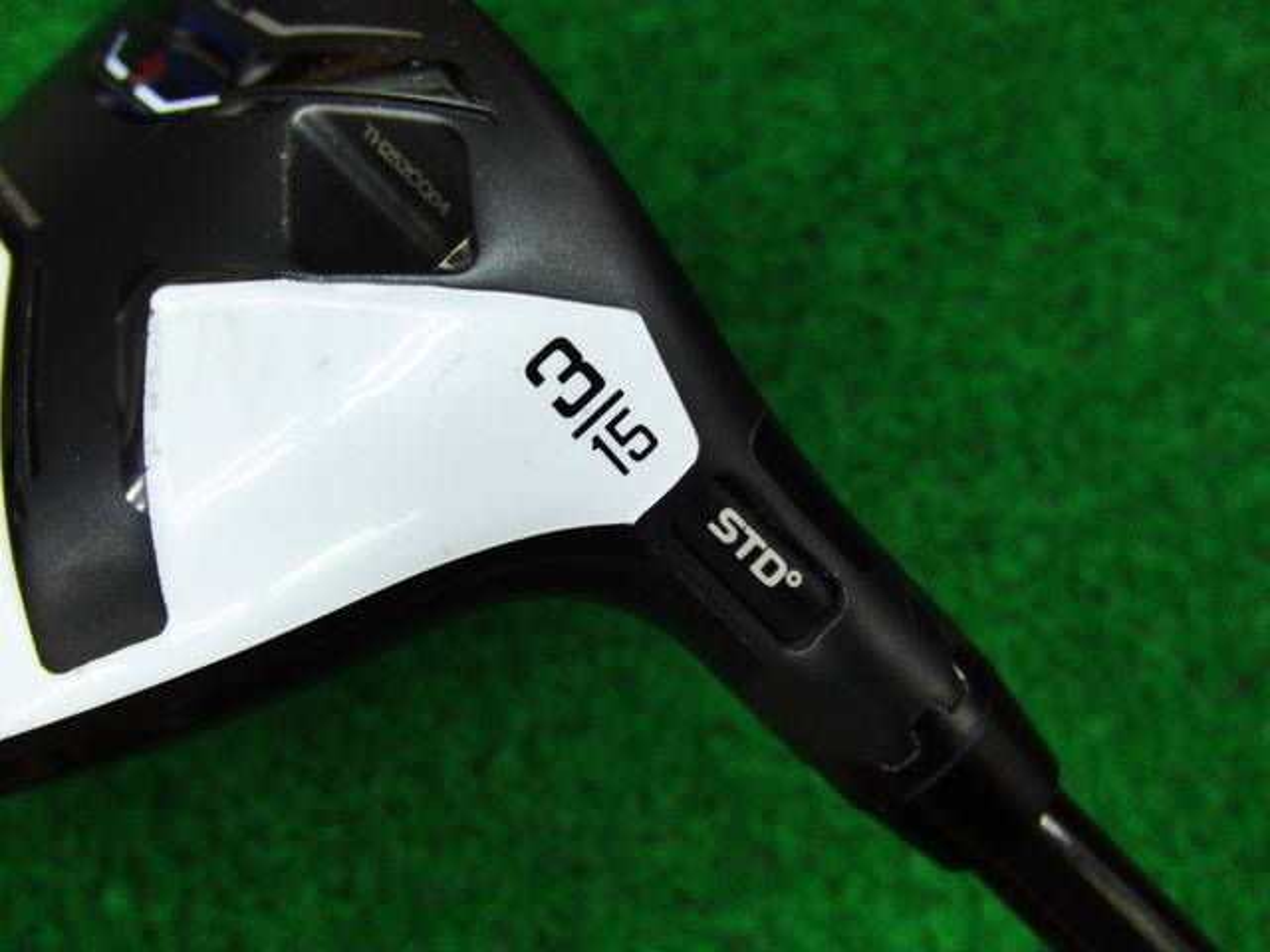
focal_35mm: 37
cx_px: 635
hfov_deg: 50.1
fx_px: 1357
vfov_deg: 38.7
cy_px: 476
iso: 320
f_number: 3.6
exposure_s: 1/80
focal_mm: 6.42
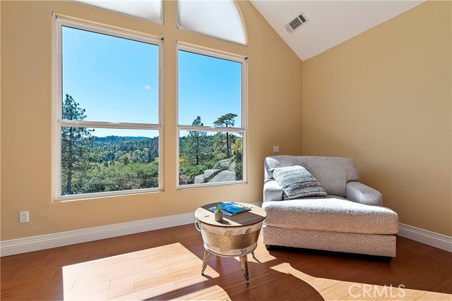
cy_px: 150
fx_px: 188
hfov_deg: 100.4
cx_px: 226
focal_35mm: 15
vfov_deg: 77.4
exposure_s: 1/30
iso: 100
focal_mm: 10
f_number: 8
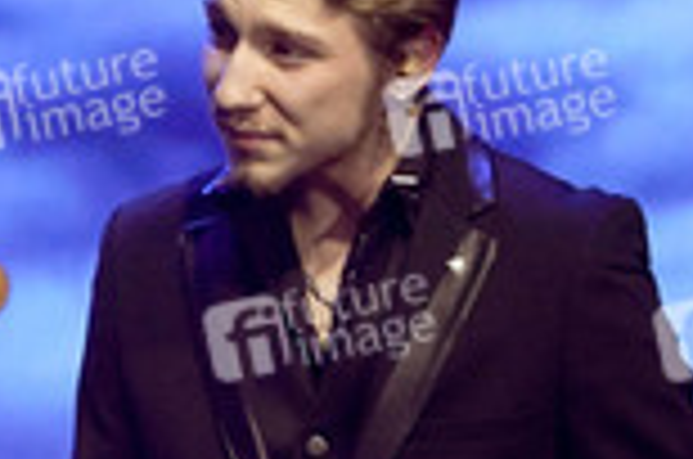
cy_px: 441
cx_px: 380
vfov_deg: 1.1
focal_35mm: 1260
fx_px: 24205
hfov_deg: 1.6
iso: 3200
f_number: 6.3
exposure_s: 1/160
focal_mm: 430
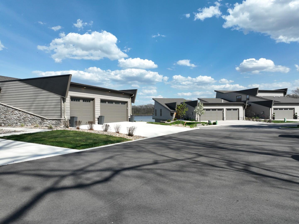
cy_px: 112
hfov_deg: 71.6
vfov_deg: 56.8
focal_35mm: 24
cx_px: 150
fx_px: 207
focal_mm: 12.29
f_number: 2.8
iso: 100
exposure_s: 1/1600
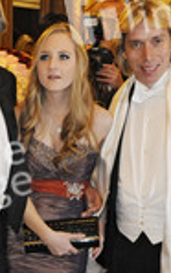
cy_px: 277
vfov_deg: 18.6
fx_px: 814
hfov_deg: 11.8
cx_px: -9
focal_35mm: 109
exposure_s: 1/50
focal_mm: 40
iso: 2500
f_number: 5.6
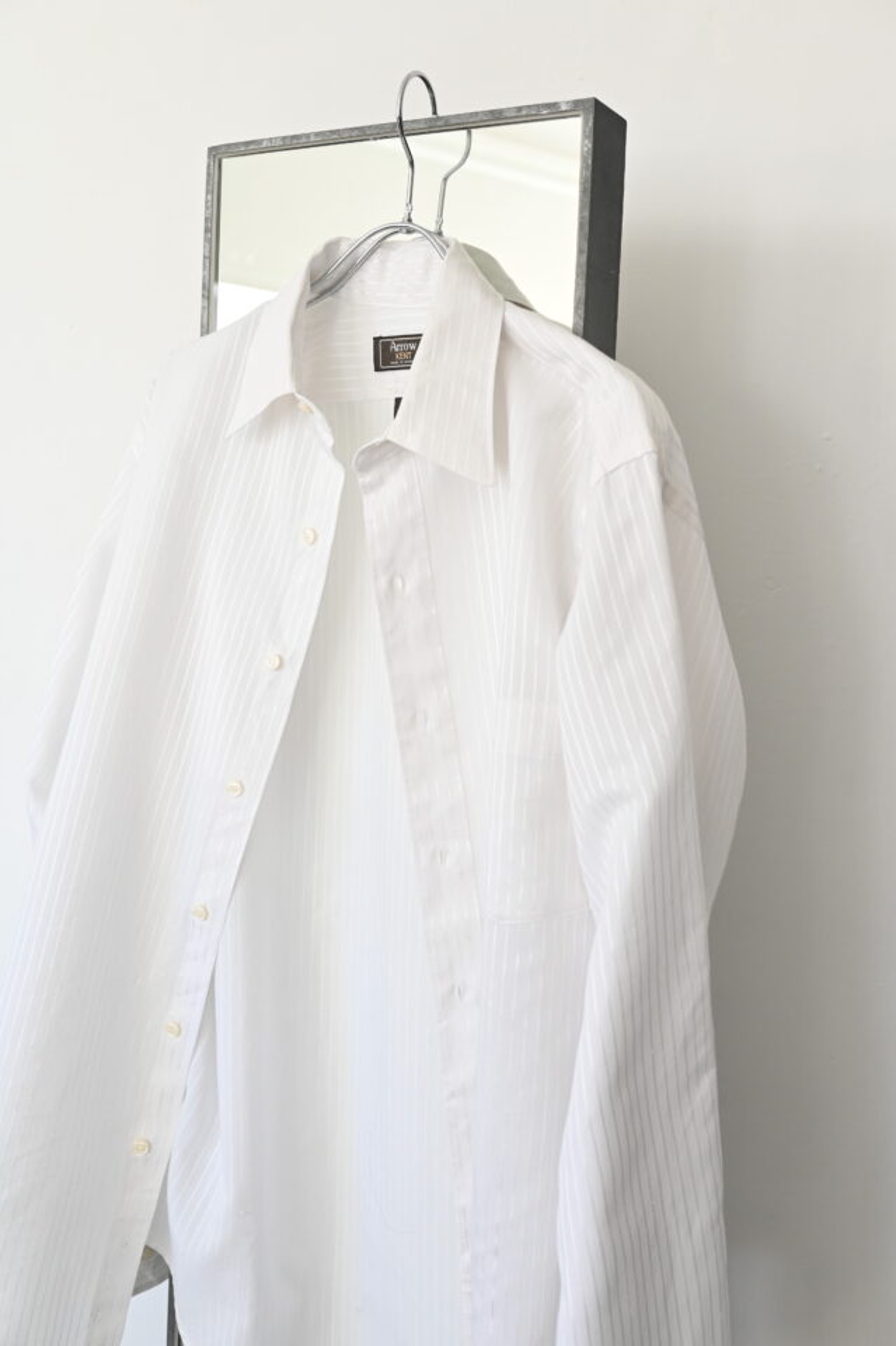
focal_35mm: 40
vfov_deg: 48.5
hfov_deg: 33.4
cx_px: 448
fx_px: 1495
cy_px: 673
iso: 800
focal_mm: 40
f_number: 5
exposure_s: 1/125
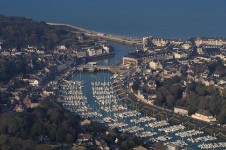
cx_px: 113
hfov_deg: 16.8
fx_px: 766
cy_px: 75
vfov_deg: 11.2
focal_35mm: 122
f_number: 10
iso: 400
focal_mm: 122
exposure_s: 1/800
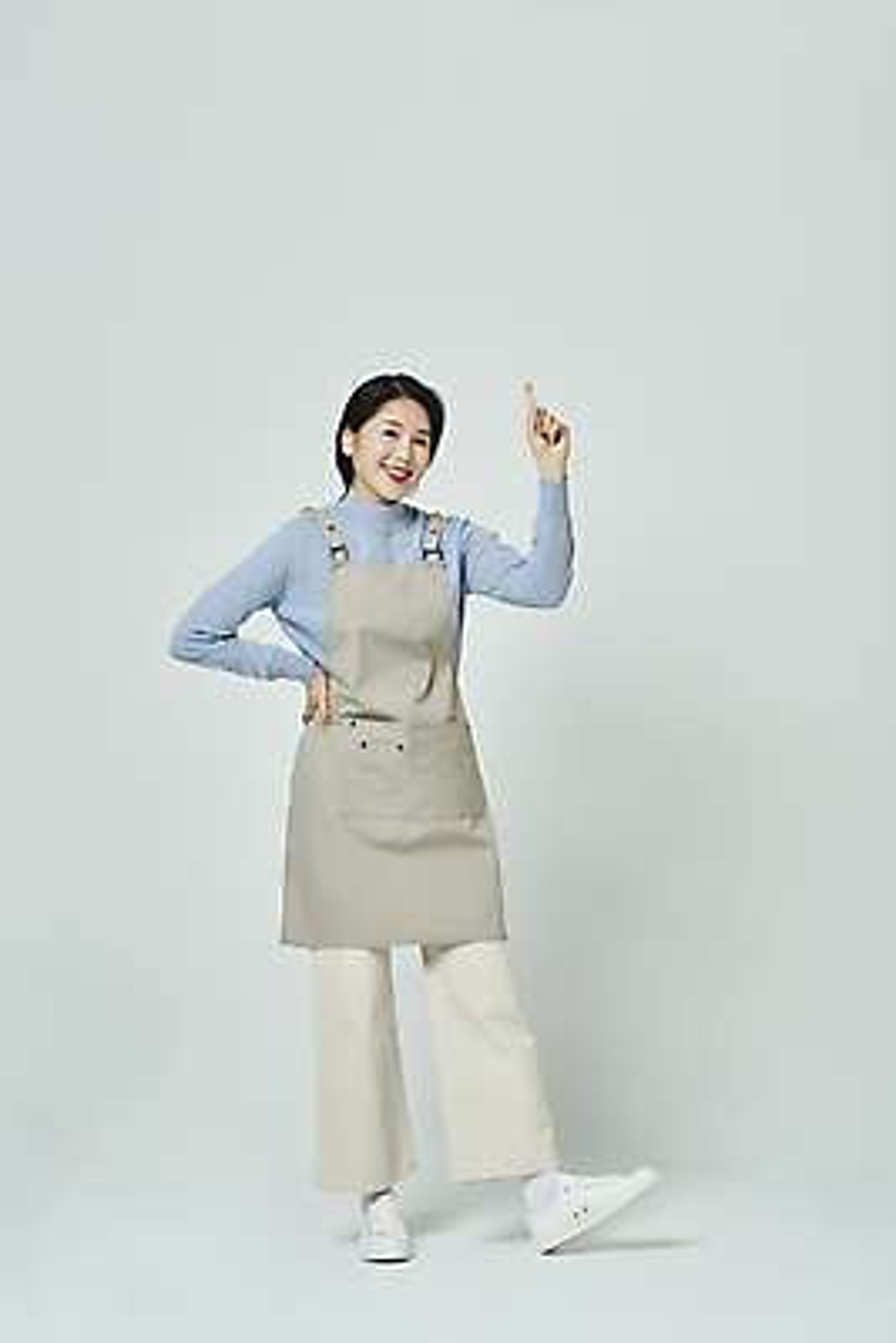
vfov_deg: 30.9
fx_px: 2424
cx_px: 448
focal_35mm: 65
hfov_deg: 20.9
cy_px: 672
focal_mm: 65
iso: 100
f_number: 11
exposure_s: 1/125
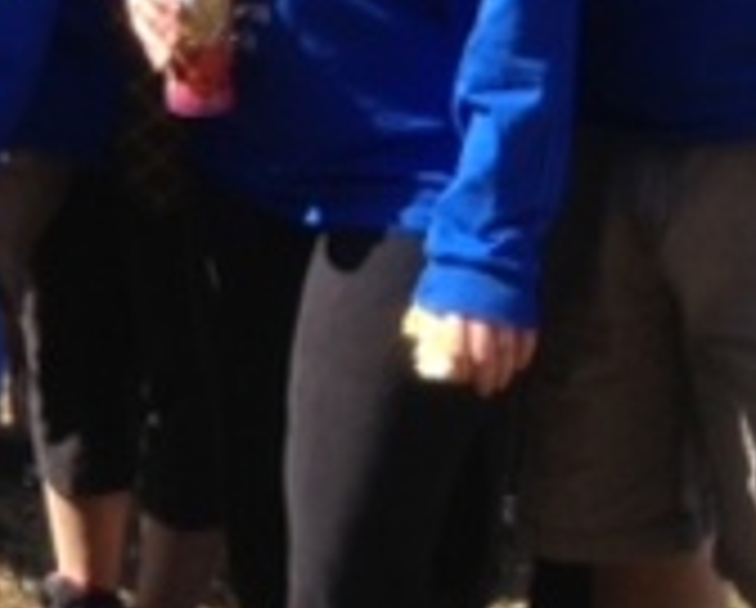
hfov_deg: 12.1
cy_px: -77
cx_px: -590
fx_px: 3272
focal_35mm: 146
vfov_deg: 10.5
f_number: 2.4
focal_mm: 4.28
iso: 50
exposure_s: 1/789
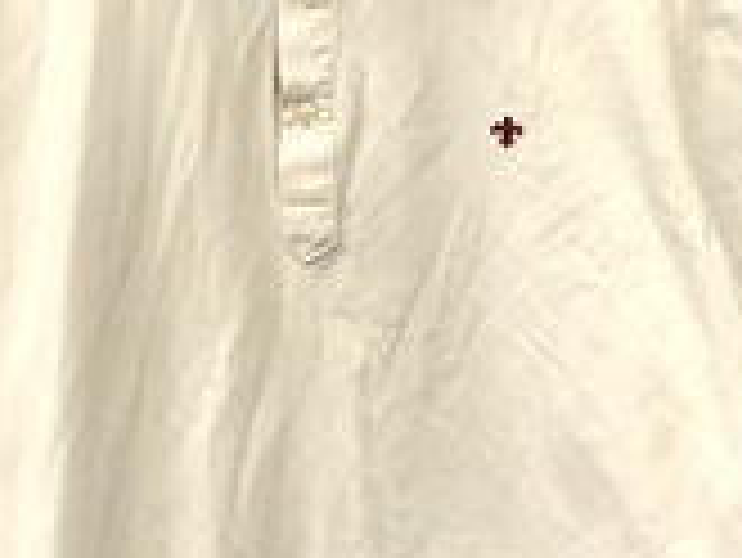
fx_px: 1823
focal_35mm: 85
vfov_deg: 17.3
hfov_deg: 22.9
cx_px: 279
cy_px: 376
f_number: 1.8
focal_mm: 3.99
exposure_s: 1/50
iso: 32
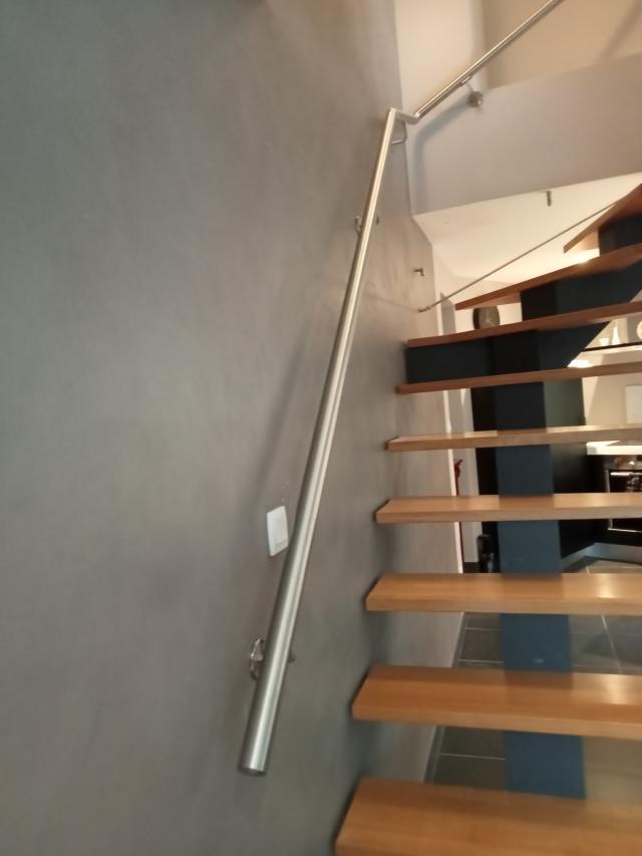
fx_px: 692
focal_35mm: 28
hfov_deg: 49.8
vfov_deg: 63.4
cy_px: 428
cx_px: 321
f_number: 2.2
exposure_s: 1/25
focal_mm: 3.46
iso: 2267
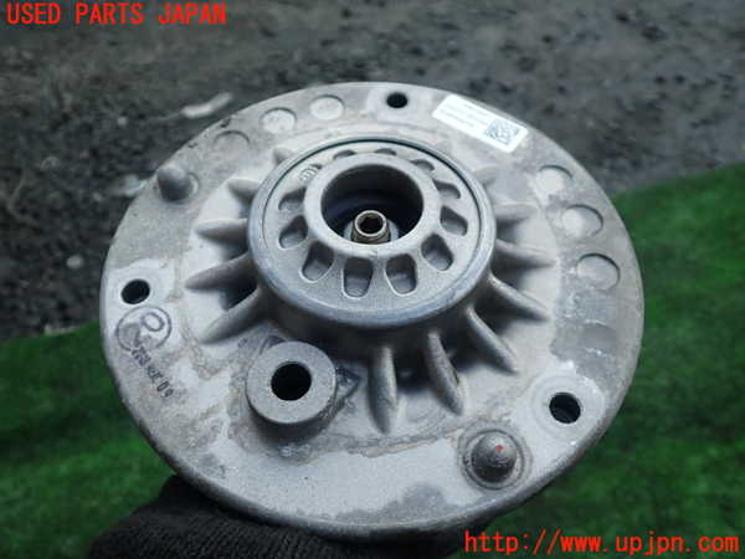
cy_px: 280
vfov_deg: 46.8
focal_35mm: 30
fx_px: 646
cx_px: 372
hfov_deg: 60.0
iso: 100
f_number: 2.3
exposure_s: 1/100
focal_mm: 5.4
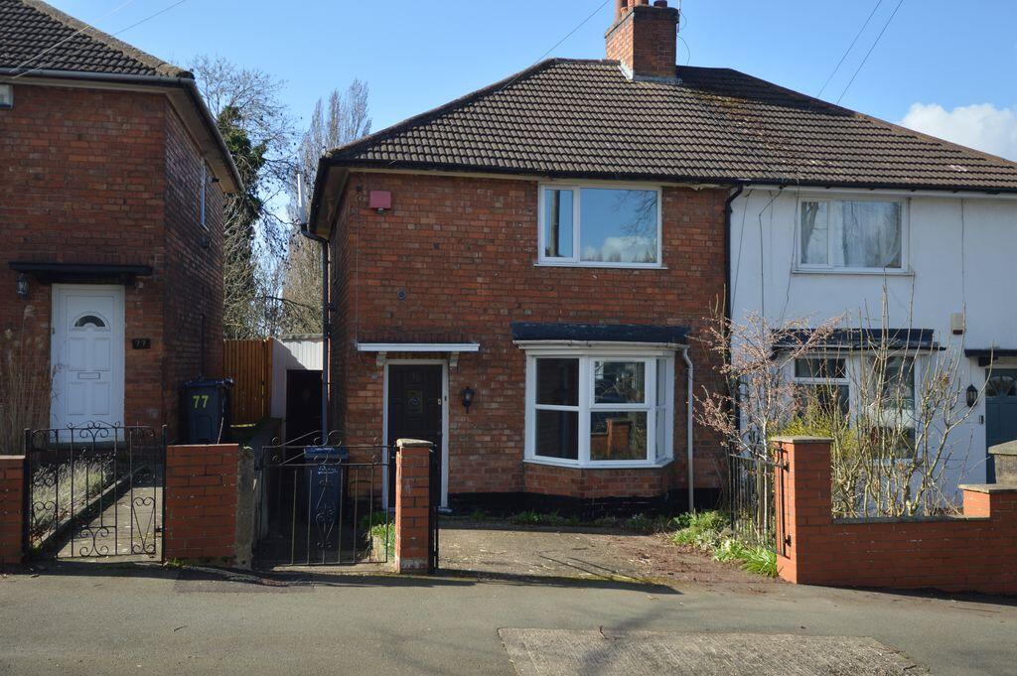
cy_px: 338
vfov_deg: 39.9
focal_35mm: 33
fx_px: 931
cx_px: 508
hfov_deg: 57.3
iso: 100
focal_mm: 22
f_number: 7.1
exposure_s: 1/200
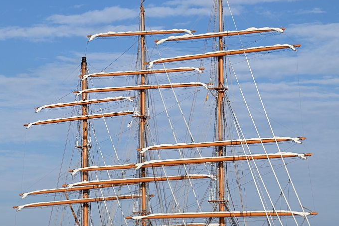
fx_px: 1714
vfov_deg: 7.5
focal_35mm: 182
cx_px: 170
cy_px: 181
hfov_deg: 11.3
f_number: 5.6
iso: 100
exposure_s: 1/640
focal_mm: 120
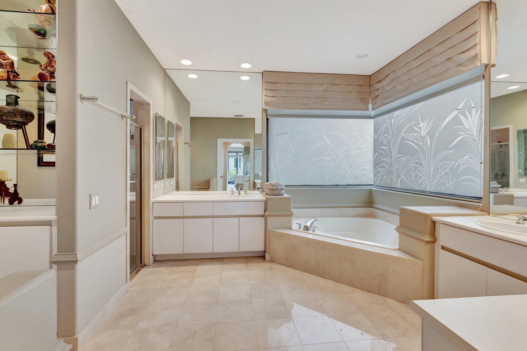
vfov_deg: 77.3
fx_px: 219
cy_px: 176
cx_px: 264
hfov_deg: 100.4
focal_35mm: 15
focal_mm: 10
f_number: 8
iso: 640
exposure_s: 1/8
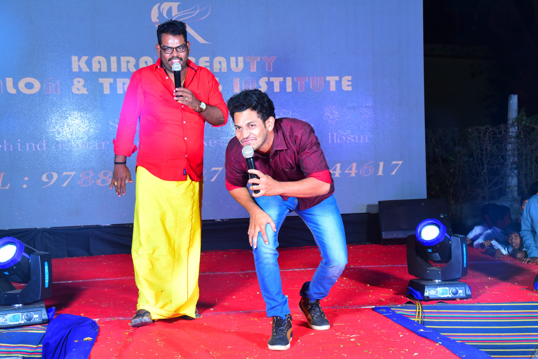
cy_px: 180
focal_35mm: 55
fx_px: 822
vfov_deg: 24.6
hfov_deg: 36.2
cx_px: 269
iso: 640
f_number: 8
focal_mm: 55
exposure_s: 1/125
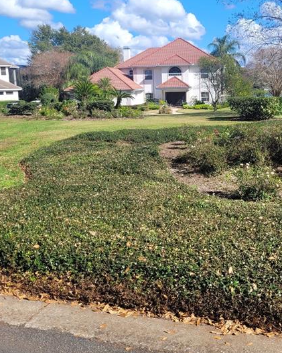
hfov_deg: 39.8
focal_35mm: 37
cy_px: 142
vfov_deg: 48.8
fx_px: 386
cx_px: 178
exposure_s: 1/1884
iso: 40
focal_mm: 5.4
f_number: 1.8
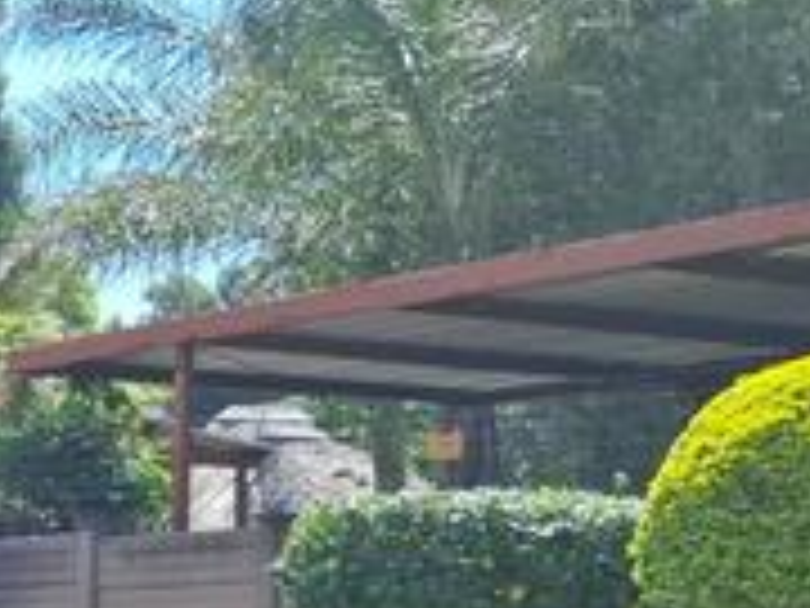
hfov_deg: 15.8
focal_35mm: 102
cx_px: -729
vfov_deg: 14.0
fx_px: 2387
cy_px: 748
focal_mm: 5.54
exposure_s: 1/1179
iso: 50
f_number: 1.8
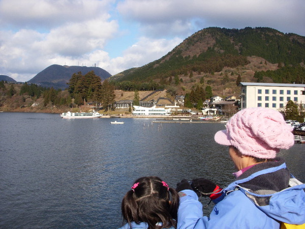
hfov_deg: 49.0
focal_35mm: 38
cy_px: 114
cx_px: 152
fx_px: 335
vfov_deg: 37.7
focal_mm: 6.3
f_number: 6.6
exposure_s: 1/250
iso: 100
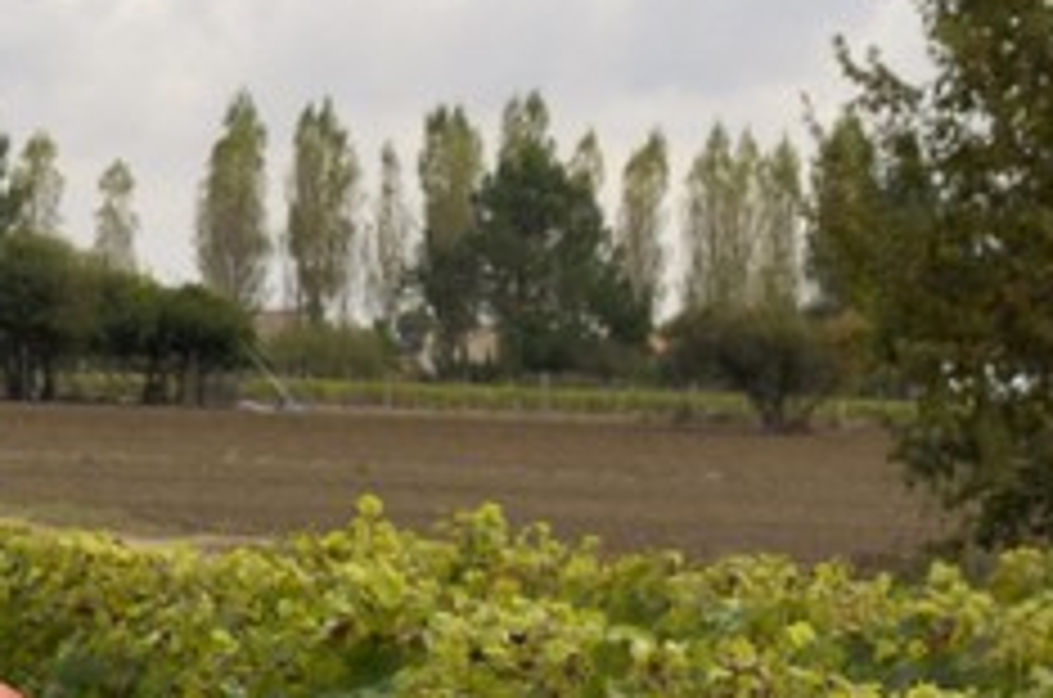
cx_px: -2138
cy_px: 1108
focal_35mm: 349
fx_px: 10187
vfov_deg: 3.9
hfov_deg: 5.5
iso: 100
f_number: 6.7
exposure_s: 1/160
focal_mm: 34
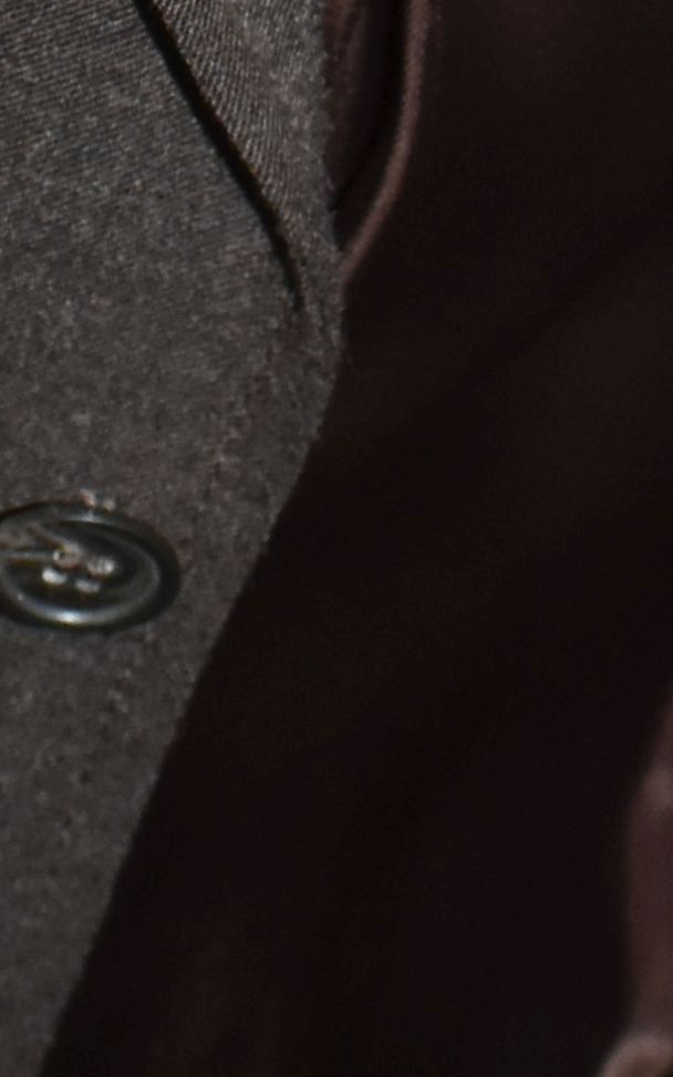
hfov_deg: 5.4
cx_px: 142
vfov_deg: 8.3
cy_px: -733
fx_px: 7191
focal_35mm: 245
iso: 800
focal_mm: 26
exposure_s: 1/60
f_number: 7.1
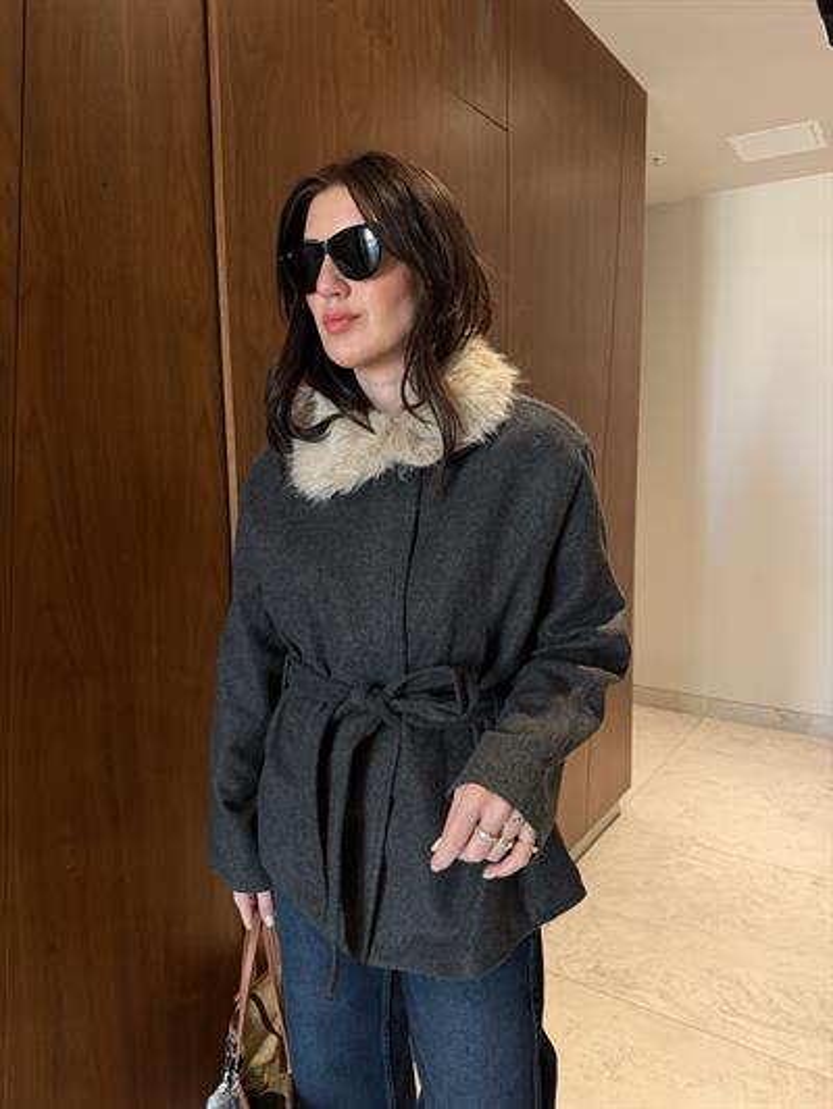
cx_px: 416
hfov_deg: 56.8
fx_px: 770
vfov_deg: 71.6
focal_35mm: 24
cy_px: 554
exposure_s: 1/50
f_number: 1.78
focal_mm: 6.76
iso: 400
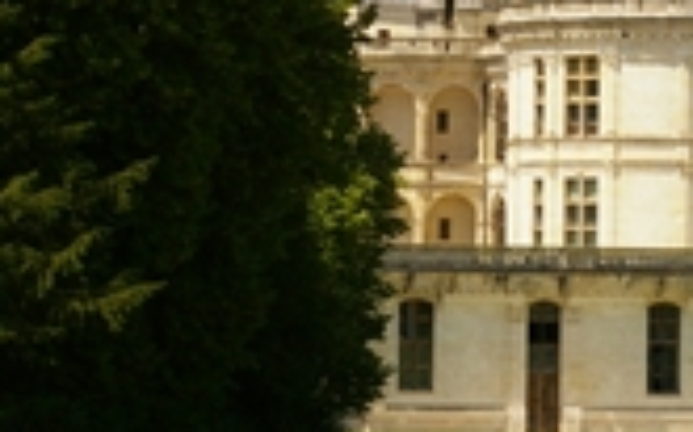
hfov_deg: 6.8
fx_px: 5775
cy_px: -57
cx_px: 907
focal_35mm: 306
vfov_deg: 4.3
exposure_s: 1/350
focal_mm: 55
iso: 400
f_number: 9.5
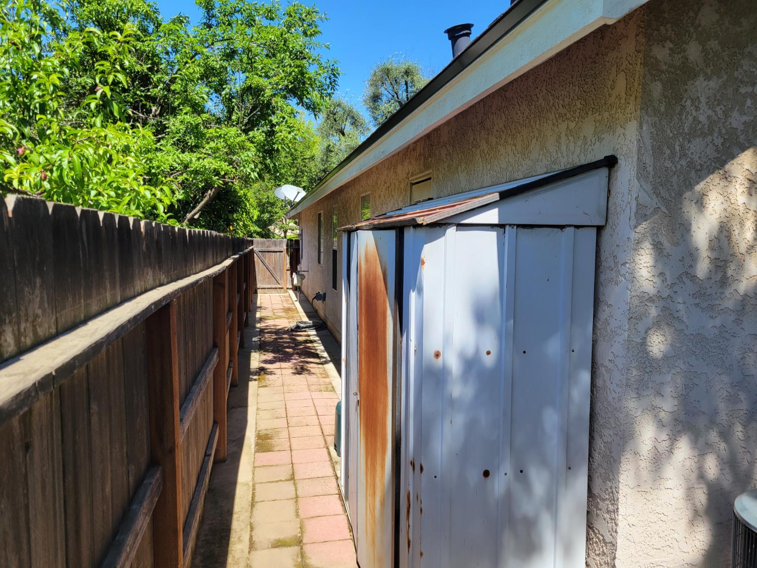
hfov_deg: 67.3
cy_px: 284
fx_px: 569
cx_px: 378
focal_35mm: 26
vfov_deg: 53.1
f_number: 1.8
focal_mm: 5.4
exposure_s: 1/1192
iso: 40
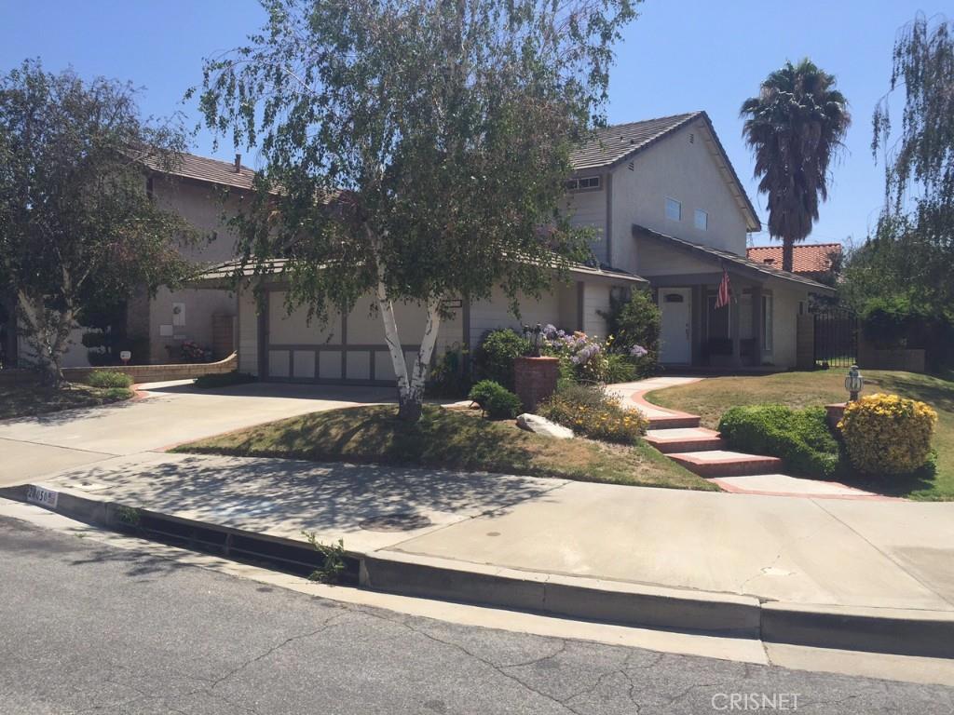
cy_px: 358
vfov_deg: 48.2
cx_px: 477
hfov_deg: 61.7
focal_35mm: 29
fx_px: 799
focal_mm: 4.15
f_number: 2.2
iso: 32
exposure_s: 1/2083
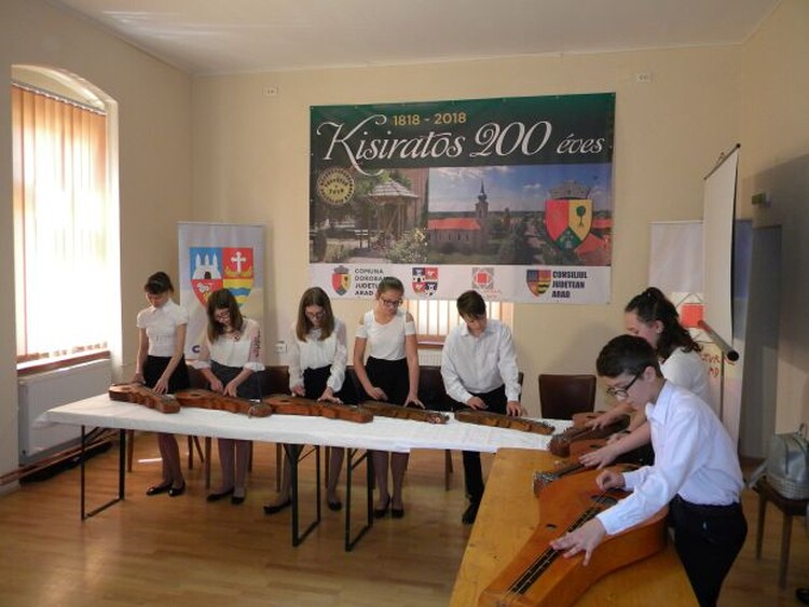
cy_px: 304
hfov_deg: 63.4
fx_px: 655
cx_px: 404
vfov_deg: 49.8
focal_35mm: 28
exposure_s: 1/53.1
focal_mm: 5
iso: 324
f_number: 3.5
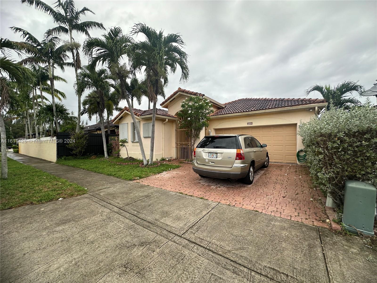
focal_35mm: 14
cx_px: 188
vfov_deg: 85.7
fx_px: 152
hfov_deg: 102.1
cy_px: 142
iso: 40
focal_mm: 2.22
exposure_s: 1/155
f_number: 2.2
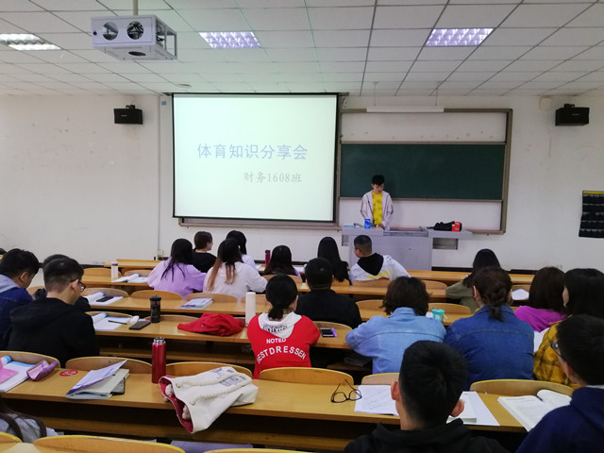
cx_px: 302
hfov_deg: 67.3
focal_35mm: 26
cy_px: 226
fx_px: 454
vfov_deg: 53.1
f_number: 2.2
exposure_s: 1/33.3
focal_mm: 3.81
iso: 320
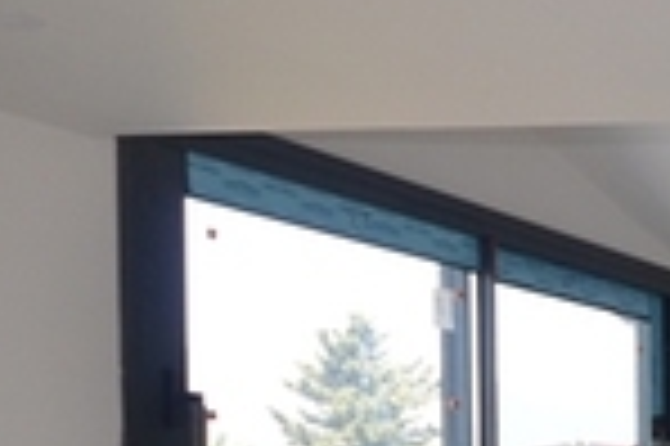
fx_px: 1357
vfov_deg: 17.7
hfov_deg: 18.6
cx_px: 1320
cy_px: 541
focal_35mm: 73
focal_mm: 10
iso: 400
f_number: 7.1
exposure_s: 1/100
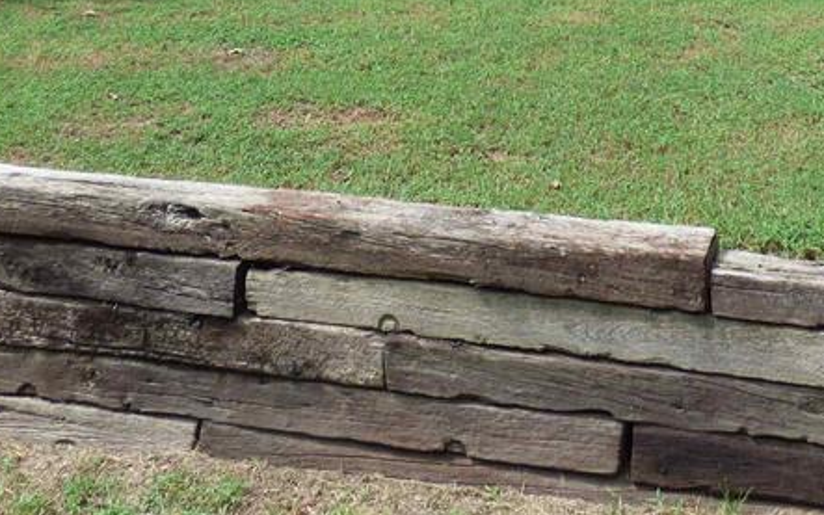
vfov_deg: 22.8
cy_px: -197
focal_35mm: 49
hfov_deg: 39.8
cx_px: 629
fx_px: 1101
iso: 100
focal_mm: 3.58
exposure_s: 1/640
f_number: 2.8
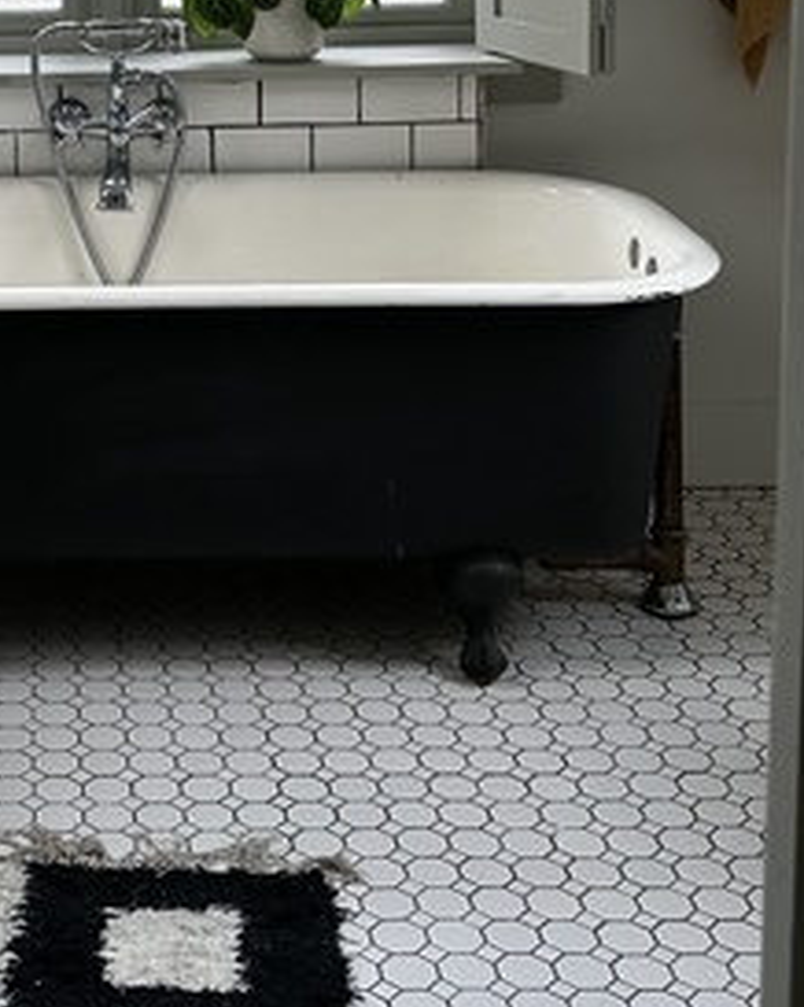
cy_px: -22
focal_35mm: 66
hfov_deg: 22.1
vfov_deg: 27.0
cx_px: -33
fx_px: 1965
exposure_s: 1/181
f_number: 1.78
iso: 64
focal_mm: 6.86
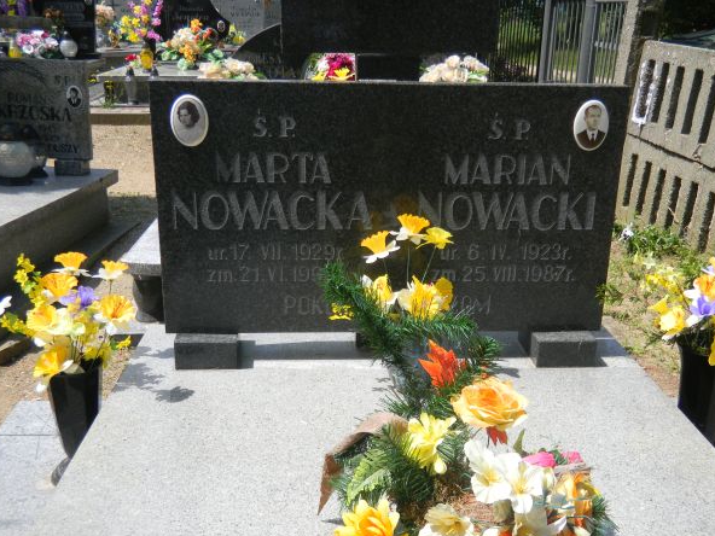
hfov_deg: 47.9
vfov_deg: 36.7
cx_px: 371
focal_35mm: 39
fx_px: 806
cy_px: 316
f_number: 3.9
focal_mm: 6
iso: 95
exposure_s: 1/737
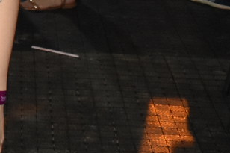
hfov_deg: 11.5
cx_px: -249
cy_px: -146
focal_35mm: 158
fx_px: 1009
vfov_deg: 8.3
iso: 1600
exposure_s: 1/100
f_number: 5.6
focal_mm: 20
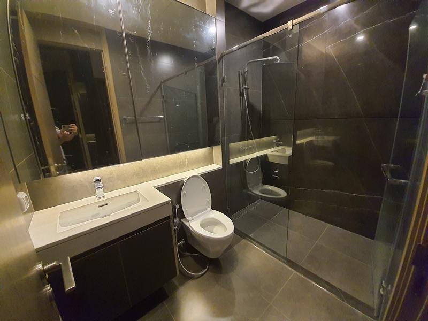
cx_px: 214
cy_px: 160
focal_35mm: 13
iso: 500
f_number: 2.2
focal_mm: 1.74
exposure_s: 1/33
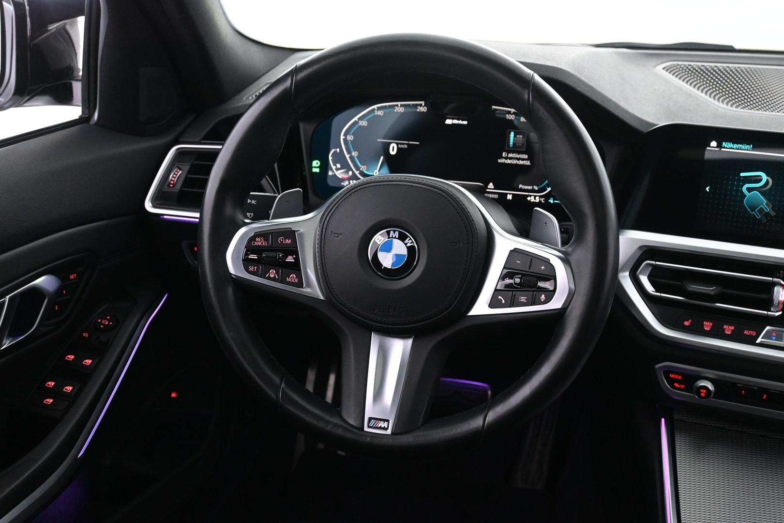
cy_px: 262
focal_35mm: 39
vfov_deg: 34.2
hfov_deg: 49.6
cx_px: 392
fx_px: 849
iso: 2800
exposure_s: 1/40
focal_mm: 26
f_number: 4.5
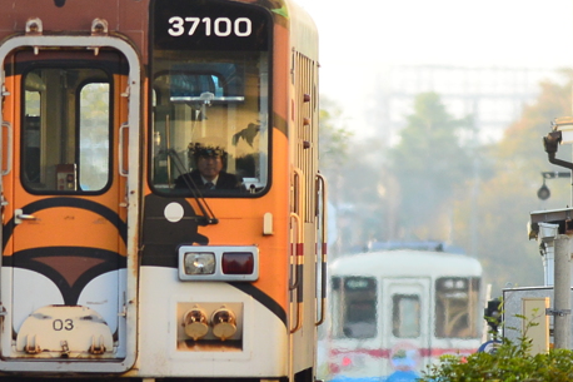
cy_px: 215
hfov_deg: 1.1
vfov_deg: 0.8
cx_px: 183
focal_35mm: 1811
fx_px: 28813
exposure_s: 1/250
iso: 200
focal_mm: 300
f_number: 4
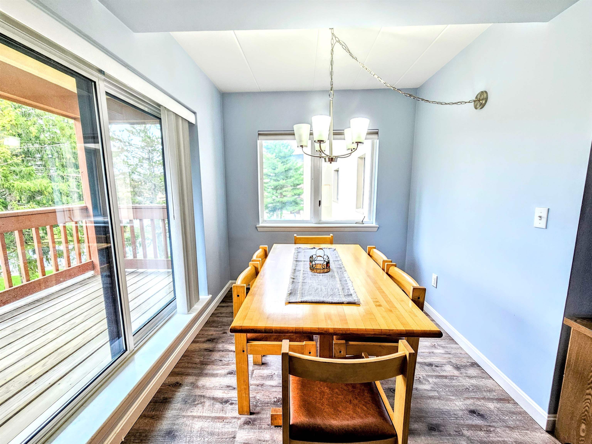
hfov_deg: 106.2
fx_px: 222
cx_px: 296
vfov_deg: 89.9
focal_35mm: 13
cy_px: 222
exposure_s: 1/60
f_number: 2.2
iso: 64
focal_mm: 2.2
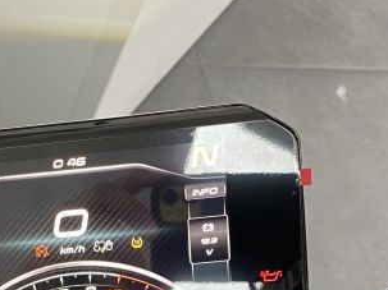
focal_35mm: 91
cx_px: 81
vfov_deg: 15.0
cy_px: 441
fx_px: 1020
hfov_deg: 21.3
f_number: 1.8
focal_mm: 4.25
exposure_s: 1/50
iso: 160
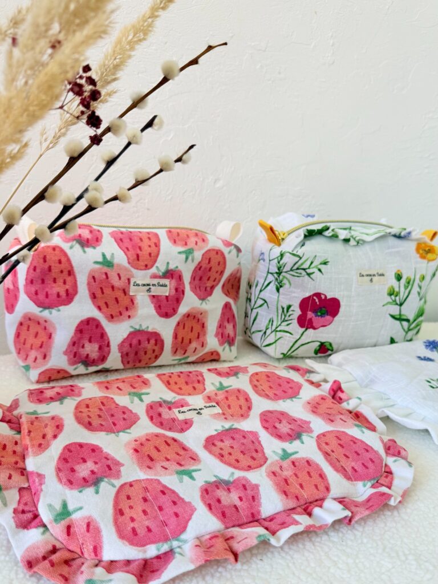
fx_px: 405
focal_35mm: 24
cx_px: 219
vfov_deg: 71.6
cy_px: 292
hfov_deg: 56.8
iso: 100
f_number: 1.78
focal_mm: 6.76
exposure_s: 1/121
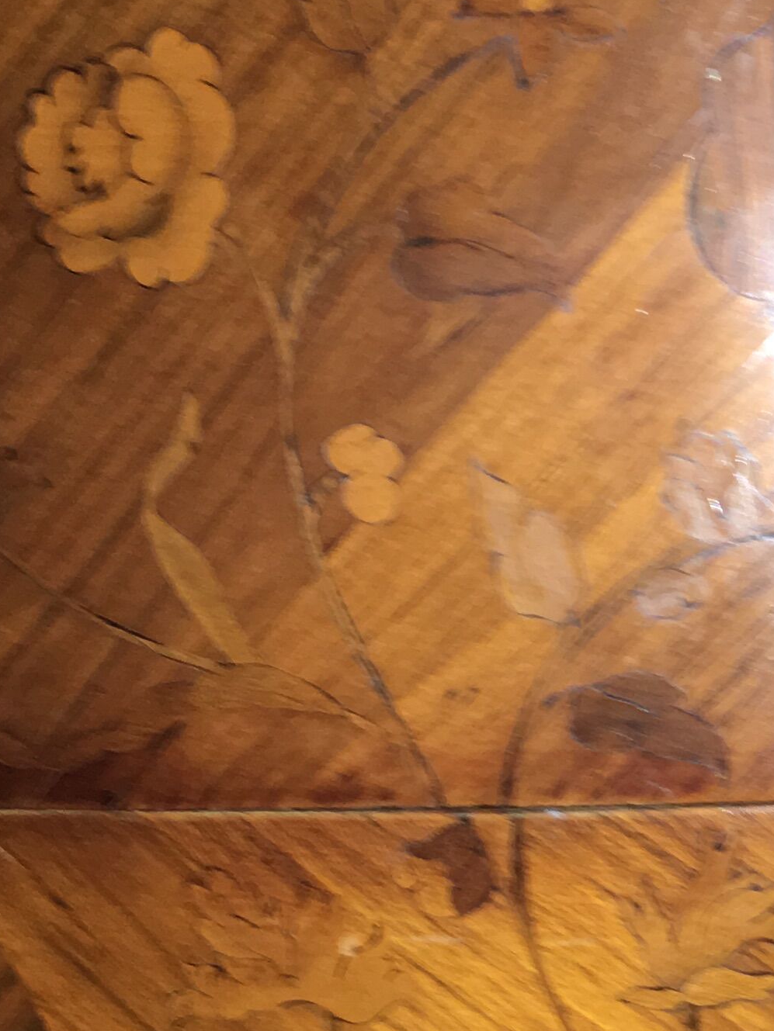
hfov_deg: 15.9
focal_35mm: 88
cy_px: 814
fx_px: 2623
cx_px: 1007
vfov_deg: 22.0
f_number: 2.2
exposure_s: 1/17
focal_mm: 4.15
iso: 50
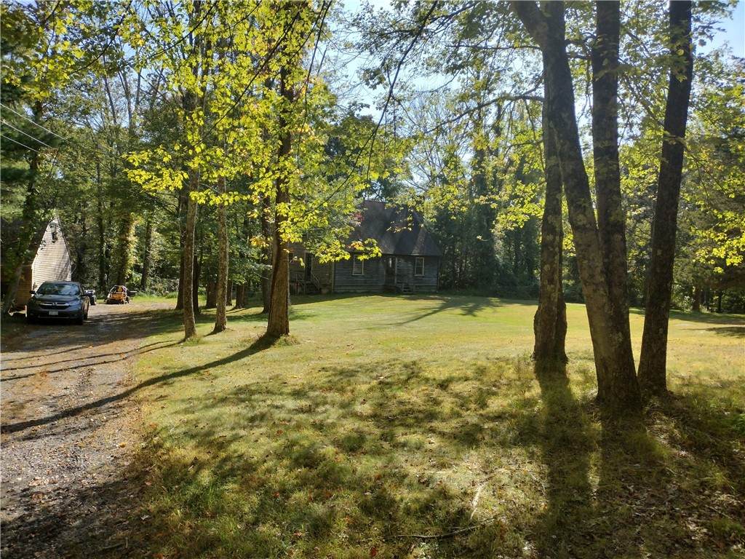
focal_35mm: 27
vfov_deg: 51.4
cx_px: 372
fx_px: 581
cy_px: 280
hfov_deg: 65.3
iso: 100
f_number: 1.7
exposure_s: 1/1672
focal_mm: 4.71
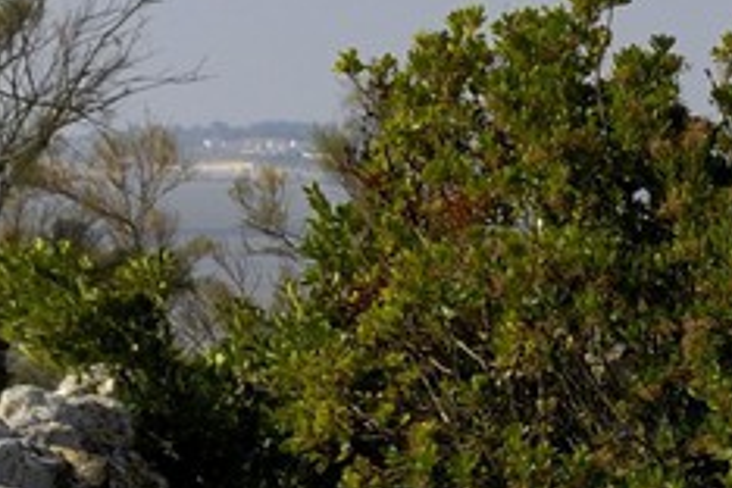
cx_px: 2331
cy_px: 770
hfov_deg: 6.5
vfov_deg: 4.8
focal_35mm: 287
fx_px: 5835
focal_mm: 28
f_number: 11
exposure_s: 1/160
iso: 100
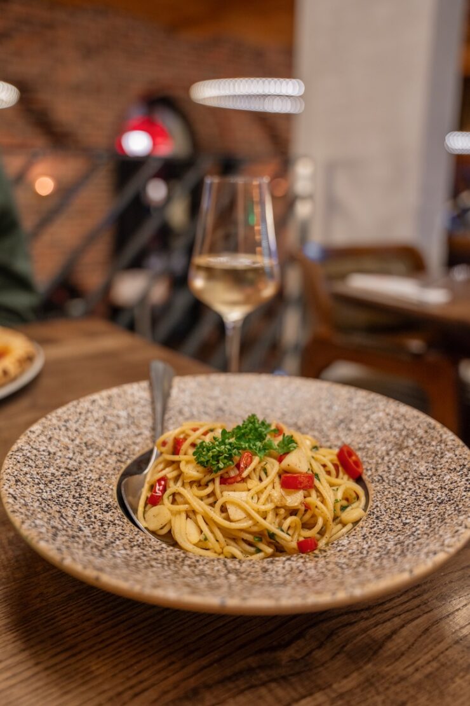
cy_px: 353
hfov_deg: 43.5
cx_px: 235
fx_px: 589
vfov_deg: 61.8
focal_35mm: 30
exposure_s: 1/30
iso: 640
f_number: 2.8
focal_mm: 30.1
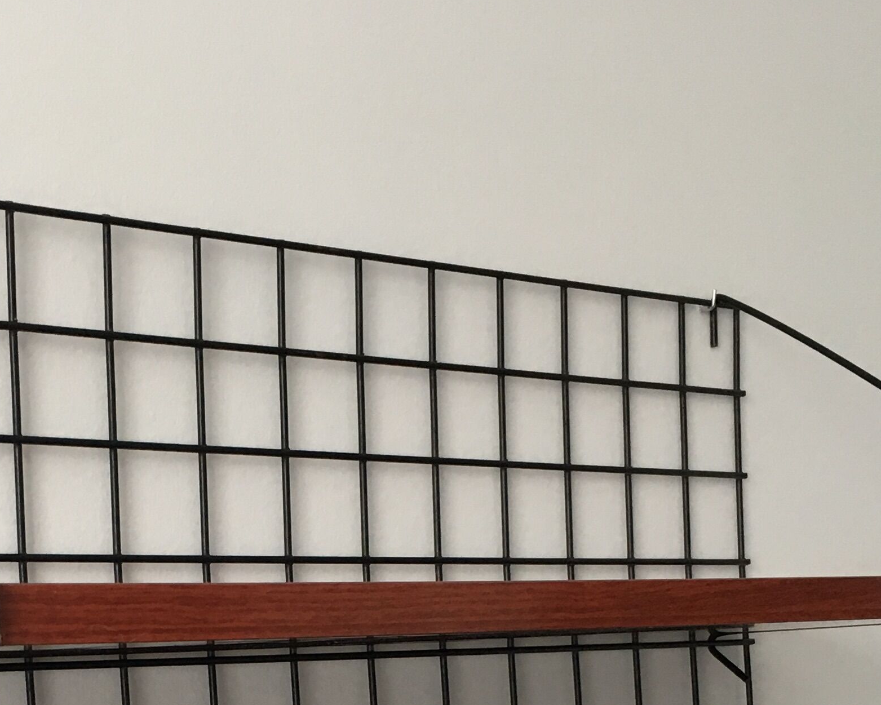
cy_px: 826
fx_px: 1904
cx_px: 245
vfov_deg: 19.8
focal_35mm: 73
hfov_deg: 25.8
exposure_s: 1/33
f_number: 2.2
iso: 100
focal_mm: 4.15
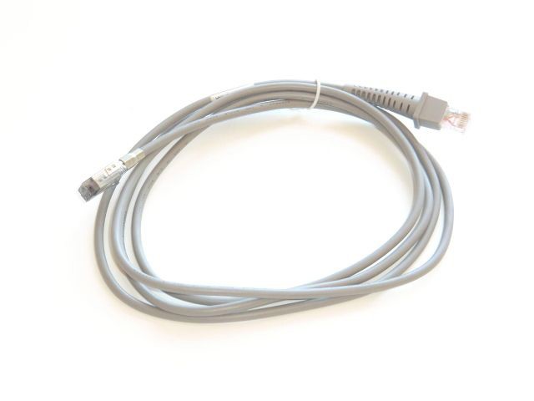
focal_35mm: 65
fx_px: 1003
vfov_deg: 22.6
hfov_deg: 29.8
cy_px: 200
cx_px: 267
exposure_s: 1/60
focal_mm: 11.6
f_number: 4.4
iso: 400
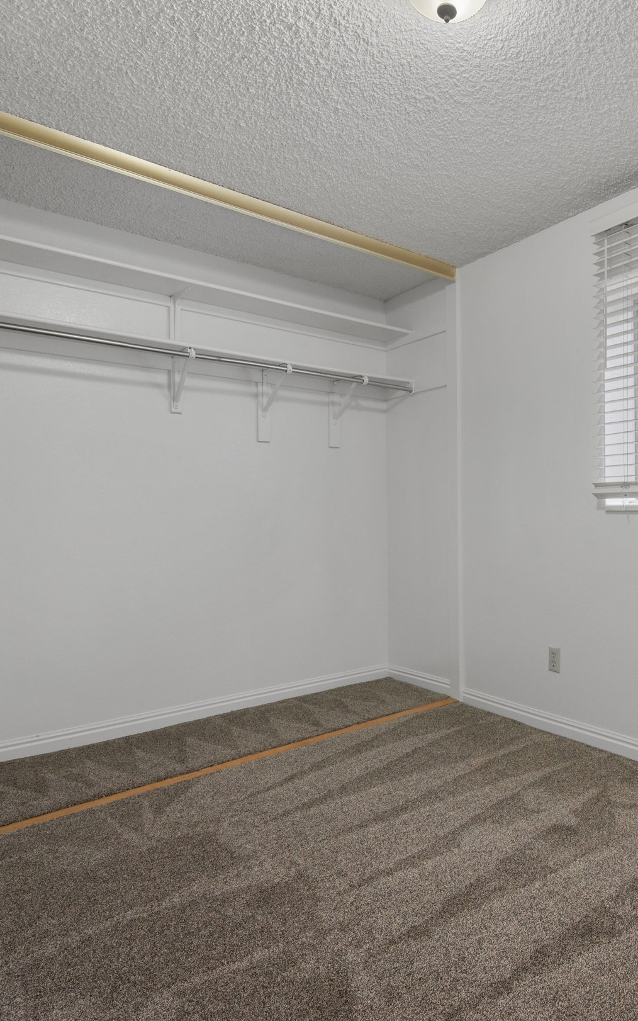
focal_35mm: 22
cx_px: 513
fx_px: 612
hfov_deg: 51.5
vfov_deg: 79.6
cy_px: 497
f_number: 8
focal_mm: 14
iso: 500
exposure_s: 1/2
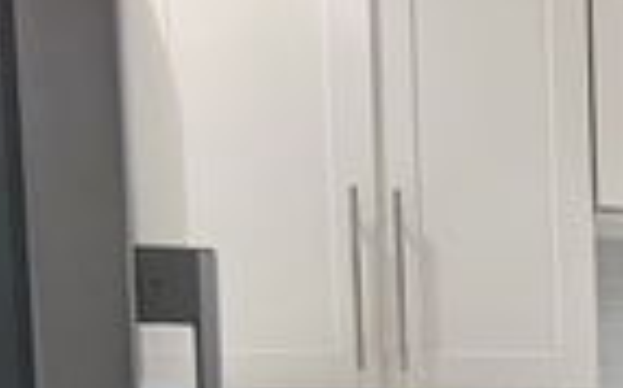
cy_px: 506
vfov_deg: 16.2
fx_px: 1289
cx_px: 904
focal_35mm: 76
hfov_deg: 22.7
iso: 64
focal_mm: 6.86
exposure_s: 1/120
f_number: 1.78
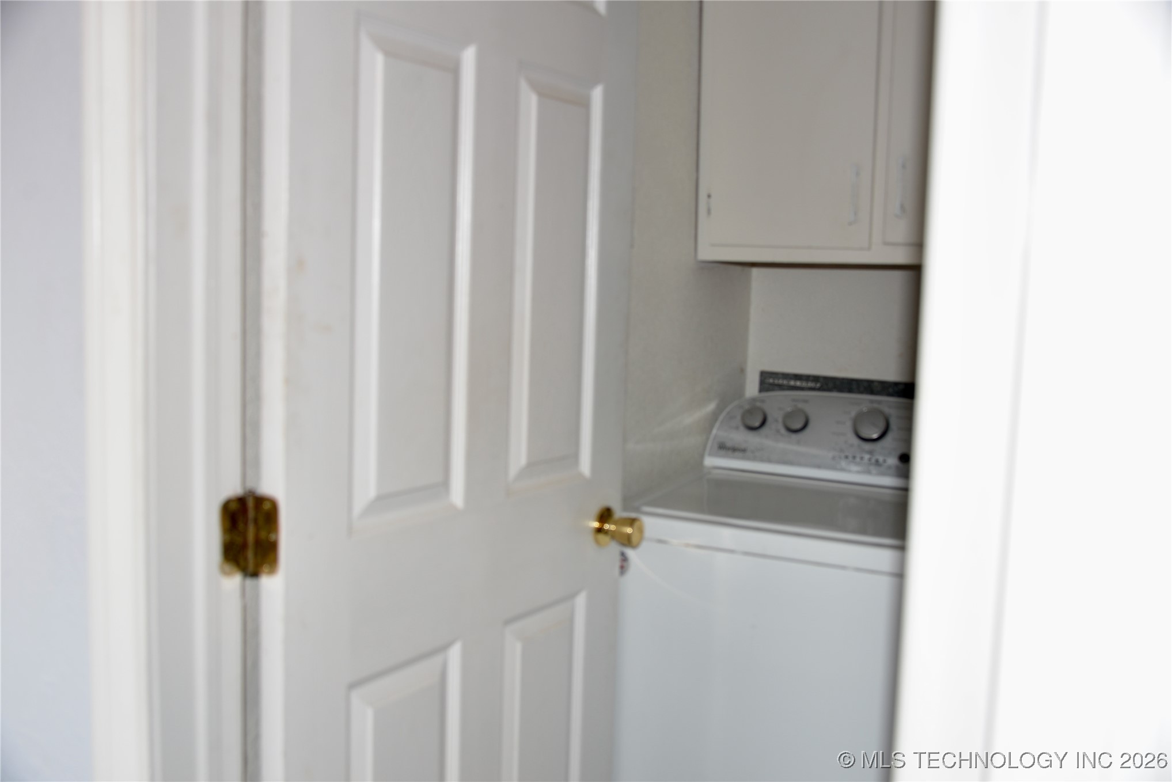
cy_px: 391
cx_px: 586
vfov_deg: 37.9
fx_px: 1140
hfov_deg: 54.4
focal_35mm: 35
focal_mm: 35
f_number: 3.8
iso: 320
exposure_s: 1/60
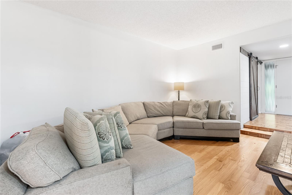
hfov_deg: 96.7
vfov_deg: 73.8
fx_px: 130
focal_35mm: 16
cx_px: 146
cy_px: 98
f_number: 8
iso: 1000
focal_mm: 16
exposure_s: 1/2
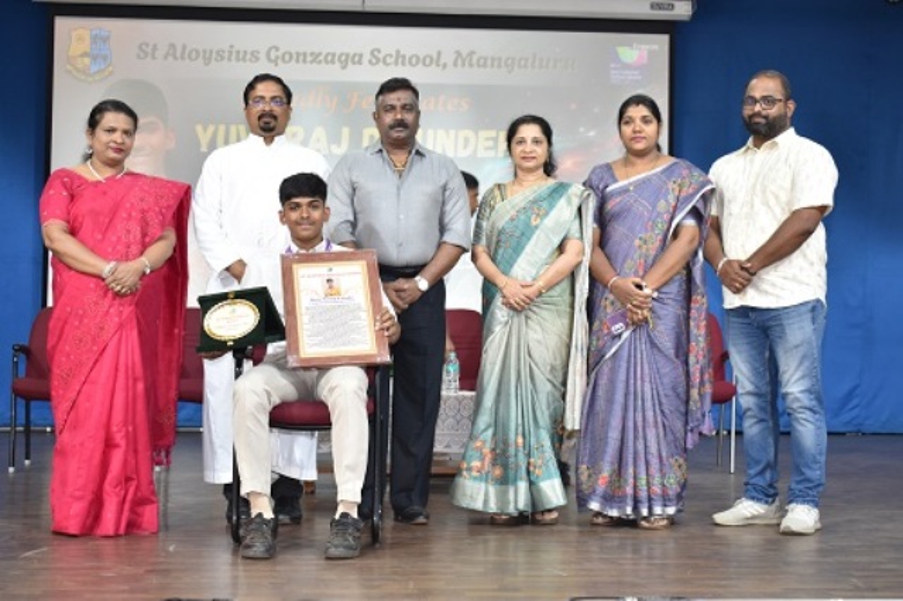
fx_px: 1354
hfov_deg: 36.9
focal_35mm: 54
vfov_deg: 25.0
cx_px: 452
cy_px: 300
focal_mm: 36
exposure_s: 1/40
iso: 800
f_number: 4.8
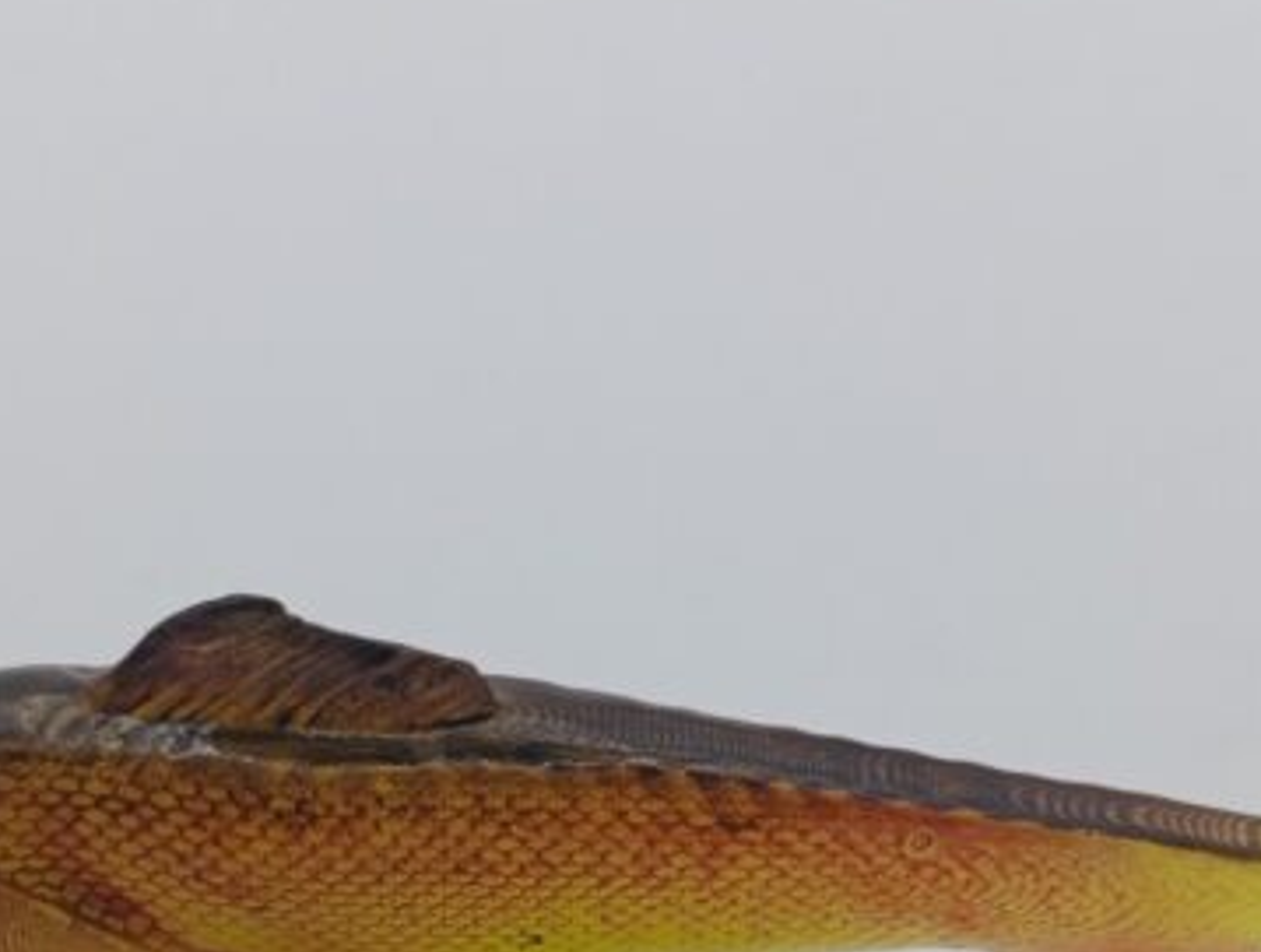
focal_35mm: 128
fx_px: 4674
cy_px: 933
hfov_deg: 15.4
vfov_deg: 11.5
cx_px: 558
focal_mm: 6.14
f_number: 1.6
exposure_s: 1/99.9
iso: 125
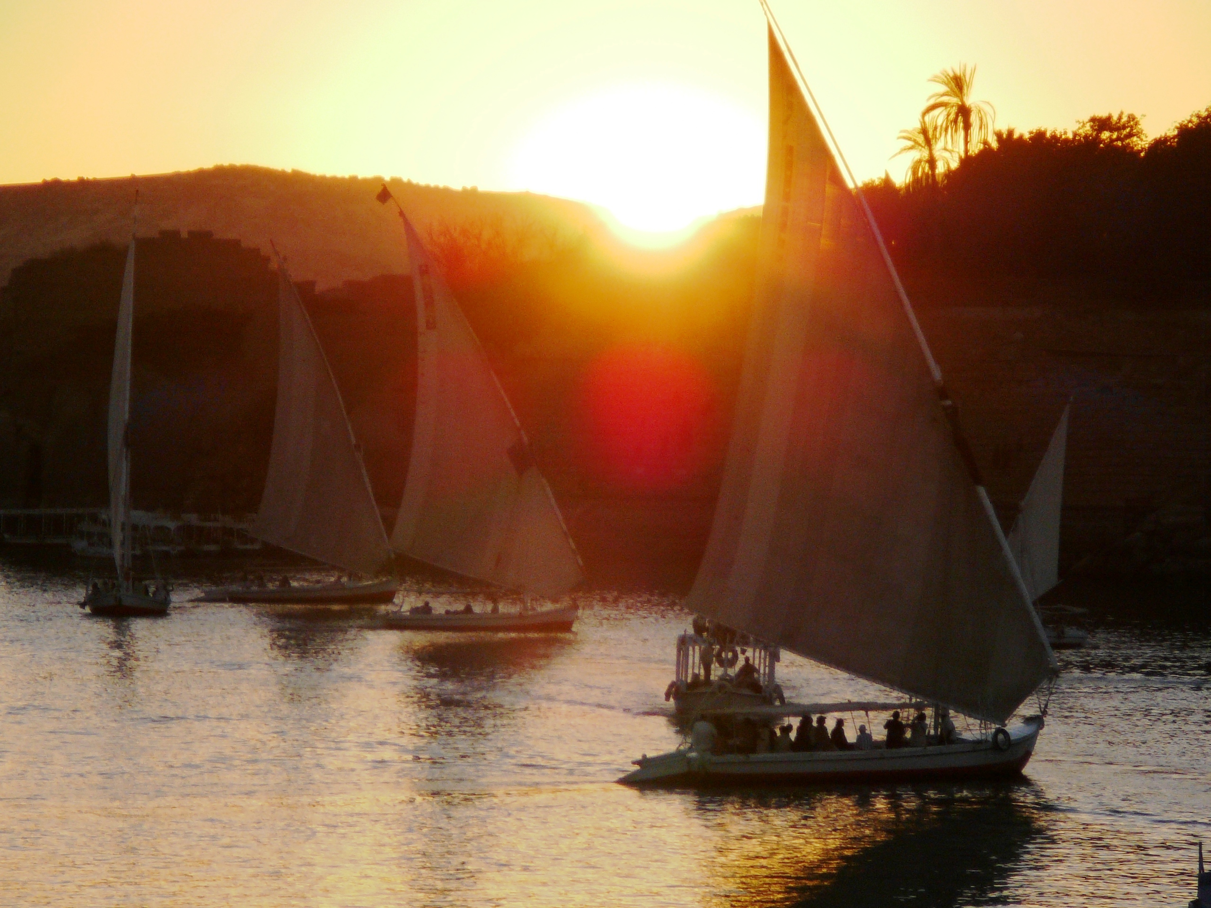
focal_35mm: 204
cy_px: 454
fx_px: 7137
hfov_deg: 9.7
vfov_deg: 7.3
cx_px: 606
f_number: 4.1
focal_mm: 30.3
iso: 80
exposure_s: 1/640
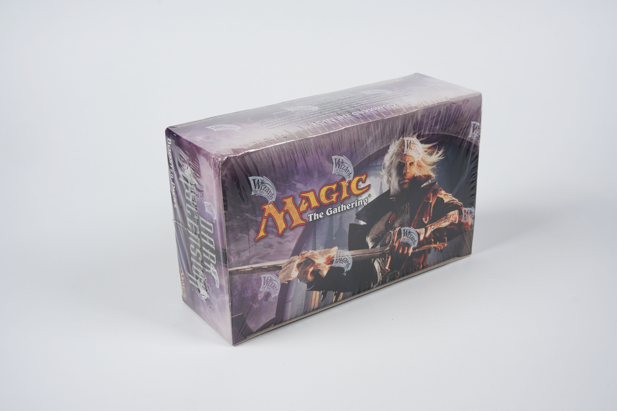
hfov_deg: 41.1
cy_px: 206
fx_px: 823
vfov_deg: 28.1
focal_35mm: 48
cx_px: 308
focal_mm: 48
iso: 800
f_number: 13
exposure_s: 1/50
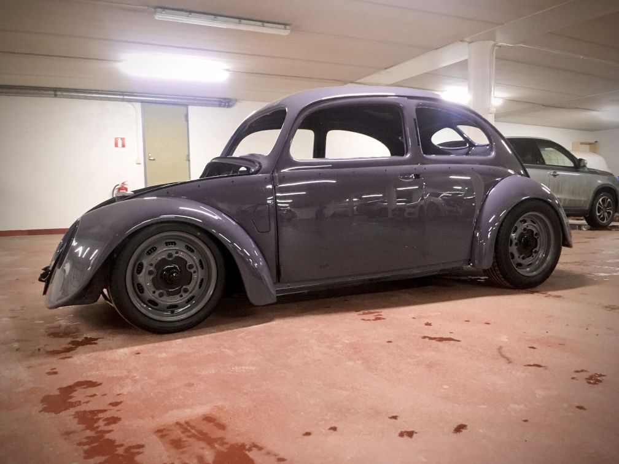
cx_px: 310
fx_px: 519
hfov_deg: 61.7
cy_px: 232
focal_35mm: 29
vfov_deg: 48.2
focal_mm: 4.15
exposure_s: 1/33
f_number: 2.2
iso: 160
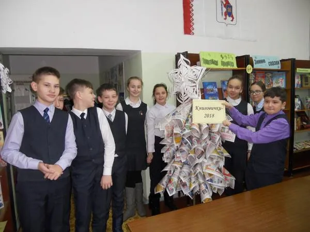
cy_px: 116
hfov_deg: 65.3
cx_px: 155
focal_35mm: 27
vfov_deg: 51.4
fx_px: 242
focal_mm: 4.9
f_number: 3.2
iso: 200
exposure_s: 1/25
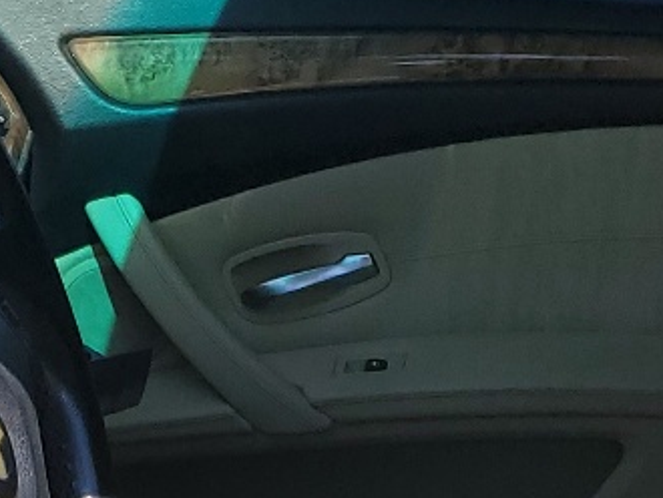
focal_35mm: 126
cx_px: 149
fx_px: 2415
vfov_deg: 10.8
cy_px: 966
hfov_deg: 15.5
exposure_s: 1/2500
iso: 50
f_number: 1.5
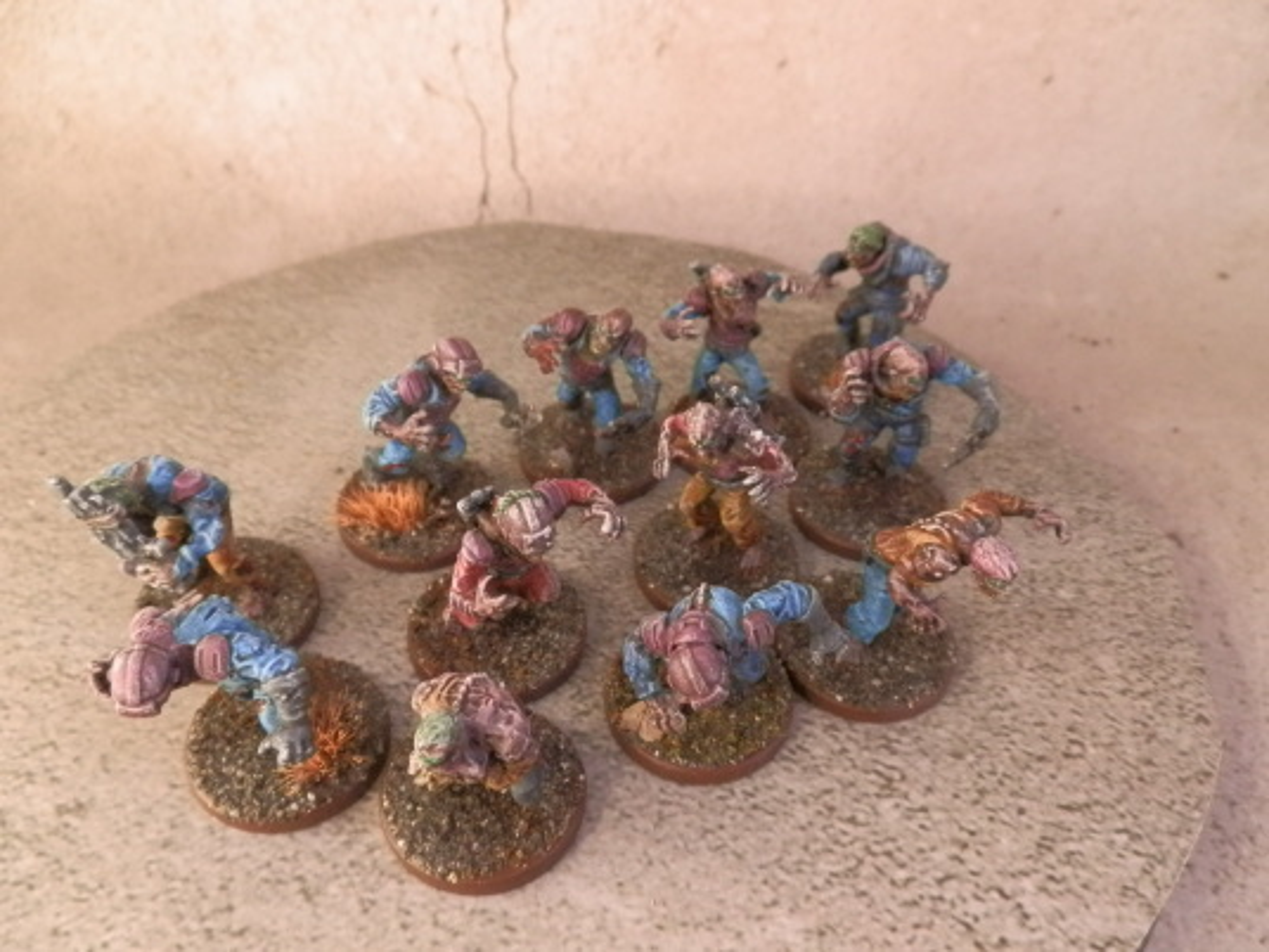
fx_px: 1026
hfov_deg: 63.4
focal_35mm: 28
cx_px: 634
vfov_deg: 49.7
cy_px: 476
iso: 400
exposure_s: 1/80
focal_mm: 5
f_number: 3.1
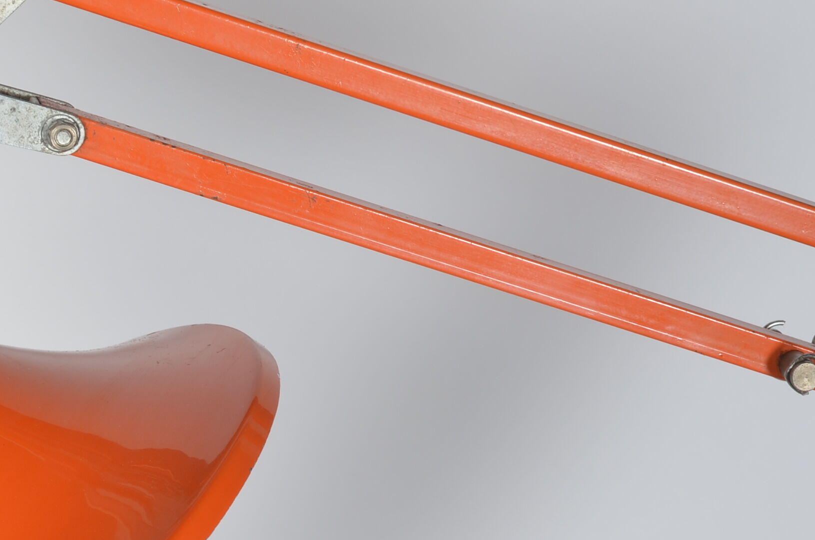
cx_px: -92
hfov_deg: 11.9
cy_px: 364
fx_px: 3840
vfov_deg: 8.0
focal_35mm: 170
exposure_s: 1/125
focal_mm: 50
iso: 100
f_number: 11
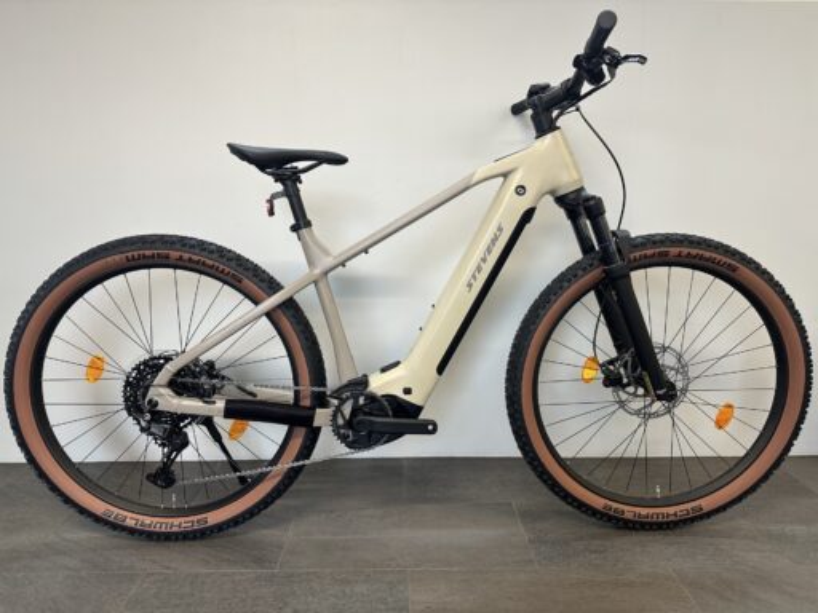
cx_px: 409
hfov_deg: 71.6
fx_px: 567
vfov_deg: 56.8
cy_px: 306
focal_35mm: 24
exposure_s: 1/100
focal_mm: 6.86
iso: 200
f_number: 1.78
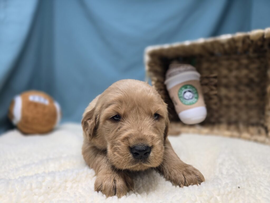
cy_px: 102
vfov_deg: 58.9
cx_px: 135
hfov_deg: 73.9
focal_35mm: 23
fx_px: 179
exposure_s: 1/120
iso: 80
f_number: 1.7
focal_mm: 6.3
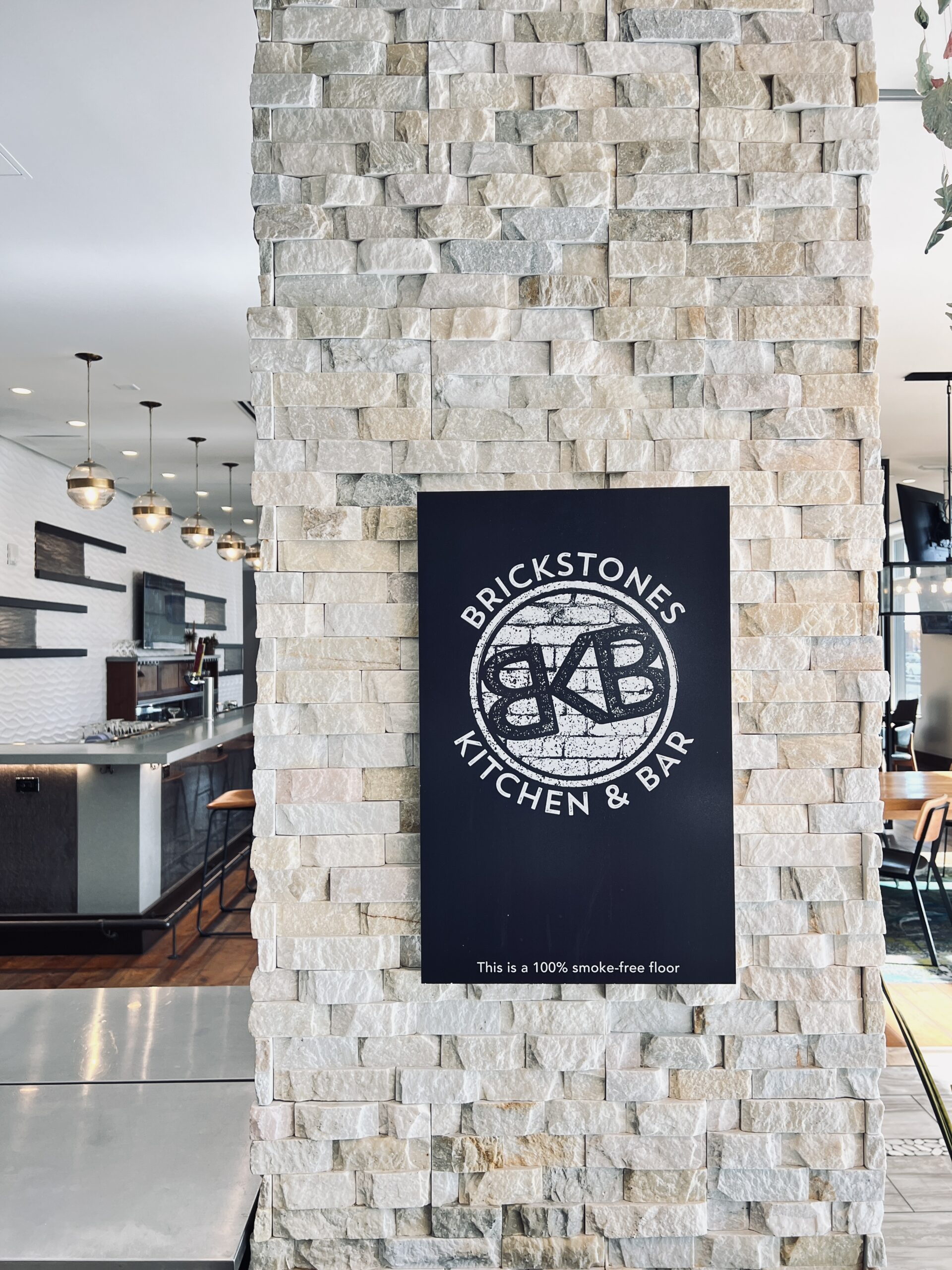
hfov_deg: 53.1
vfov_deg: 67.3
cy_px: 635
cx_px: 476
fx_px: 953
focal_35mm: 26
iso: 100
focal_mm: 5.7
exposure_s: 1/120
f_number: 1.5
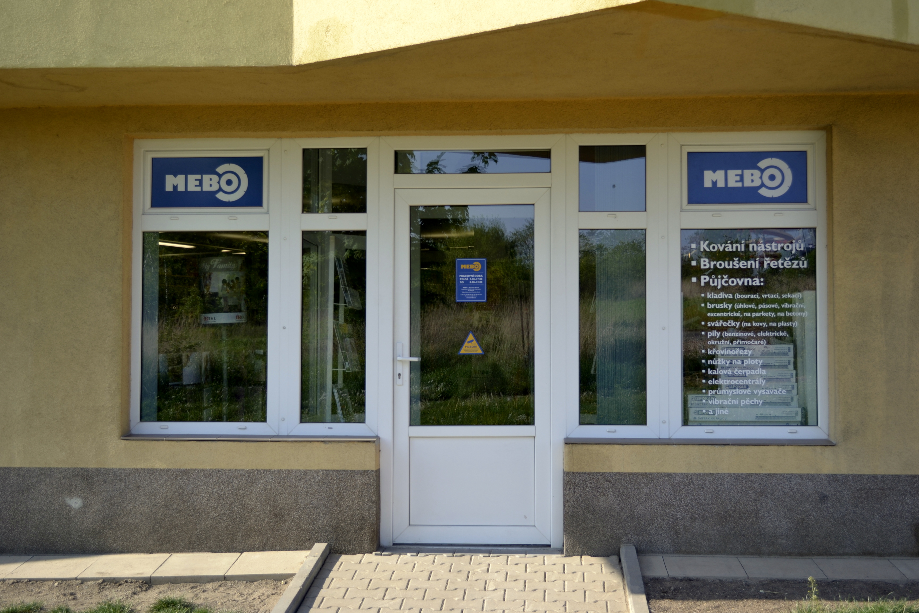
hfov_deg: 41.1
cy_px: 306
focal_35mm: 48
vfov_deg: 28.1
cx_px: 460
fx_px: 1225
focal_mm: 32
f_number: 4.8
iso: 100
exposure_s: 1/200
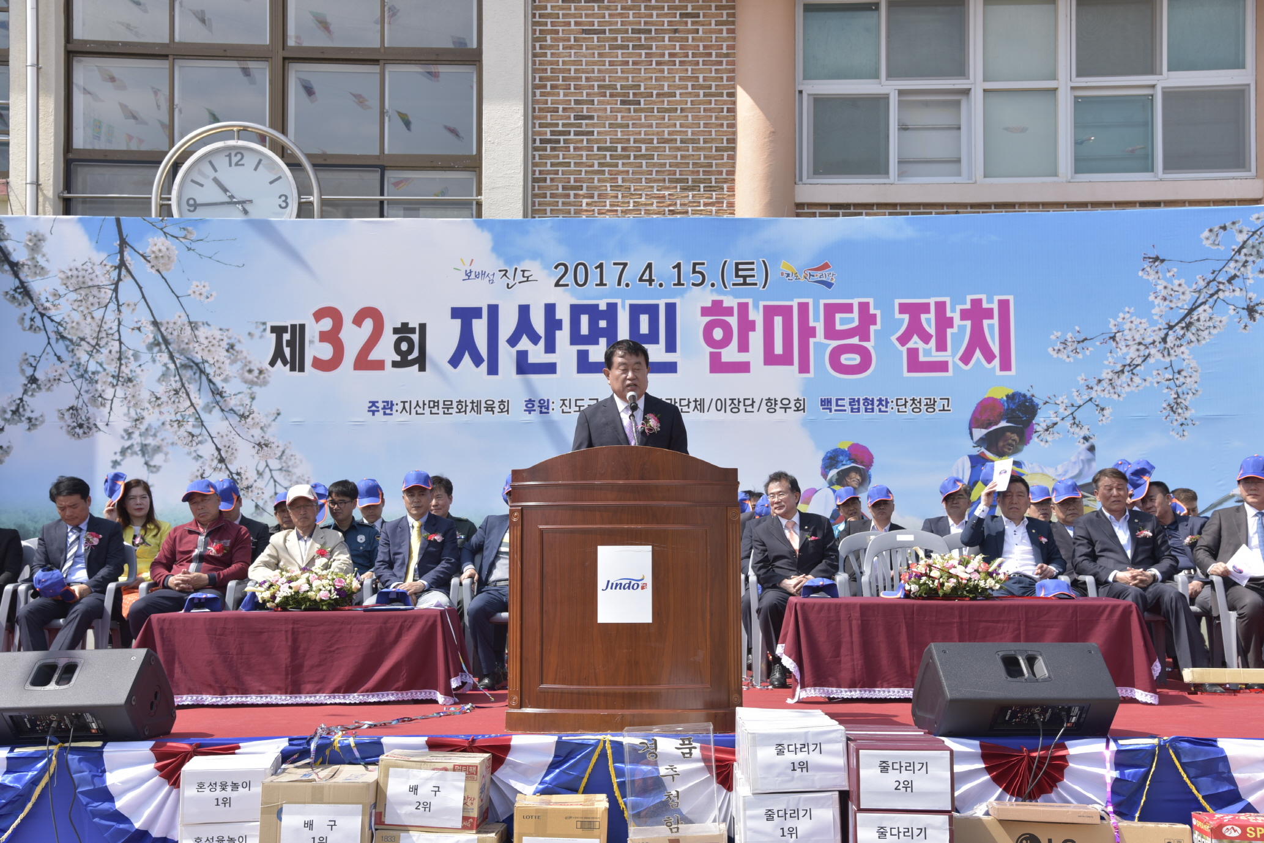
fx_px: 1685
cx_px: 632
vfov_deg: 28.1
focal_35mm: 48
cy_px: 422
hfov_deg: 41.1
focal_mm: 48
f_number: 7.1
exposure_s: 1/200
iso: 100
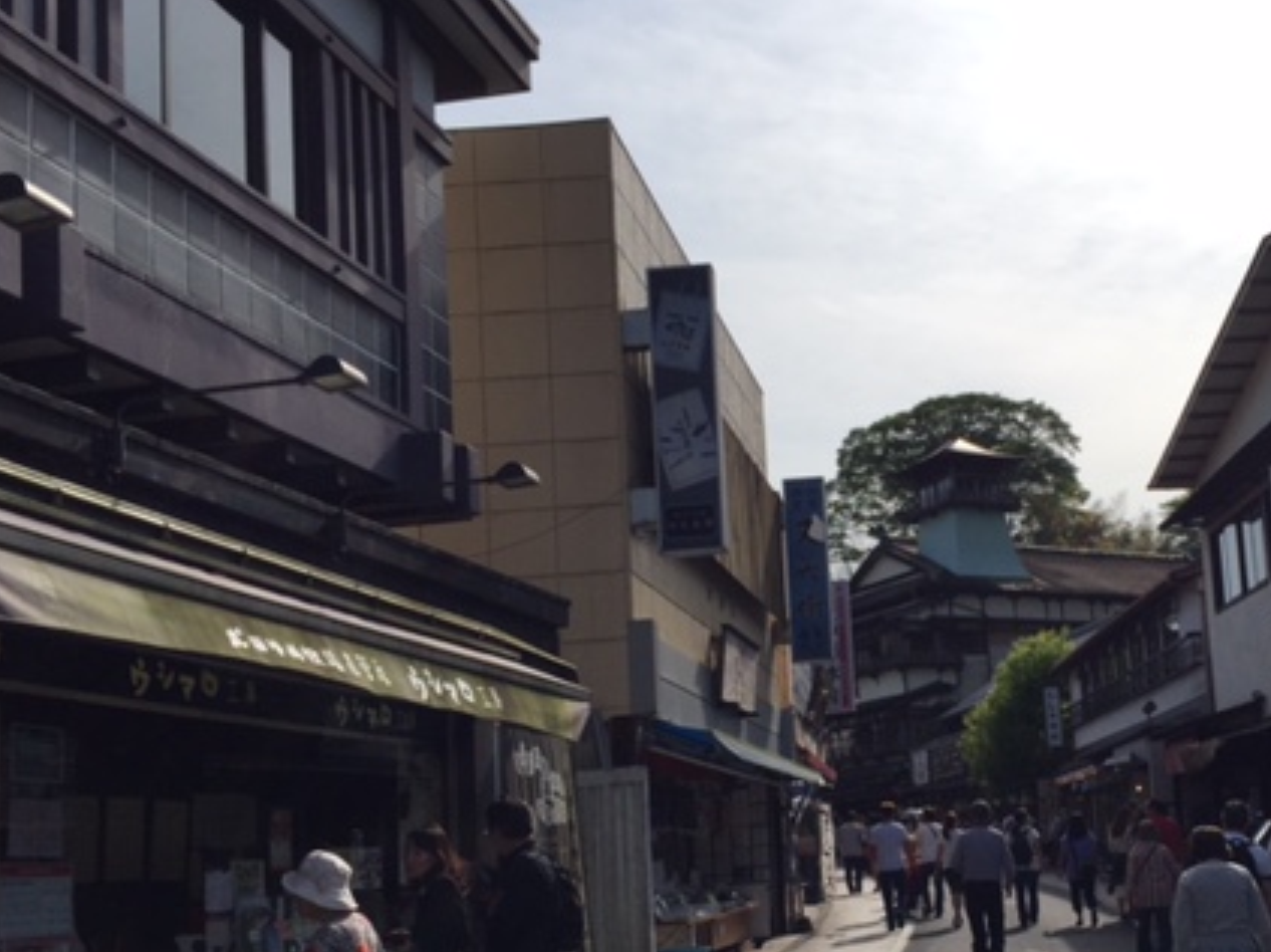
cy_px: 666
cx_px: 898
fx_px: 1615
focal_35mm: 44
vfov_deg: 32.5
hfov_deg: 42.1
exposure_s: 1/4405
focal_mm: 4.15
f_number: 2.2
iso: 32
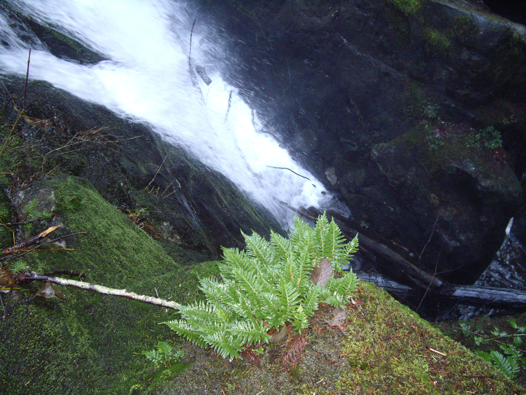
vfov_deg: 37.7
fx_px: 577
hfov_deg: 49.0
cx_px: 263
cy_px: 198
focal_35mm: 38
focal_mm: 7.9
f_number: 2.8
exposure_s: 1/40
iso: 400
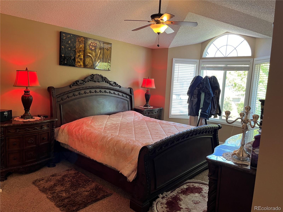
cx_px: 142
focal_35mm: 26
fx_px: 213
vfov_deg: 53.1
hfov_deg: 67.3
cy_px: 106
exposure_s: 1/60
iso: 100
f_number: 1.6
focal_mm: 5.1
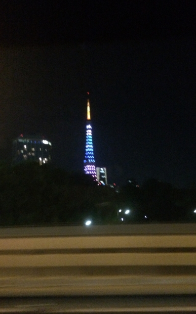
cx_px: 98
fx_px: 265
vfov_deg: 61.2
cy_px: 157
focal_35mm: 31
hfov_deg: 40.6
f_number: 2.2
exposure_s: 1/15
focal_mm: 4.15
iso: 2000
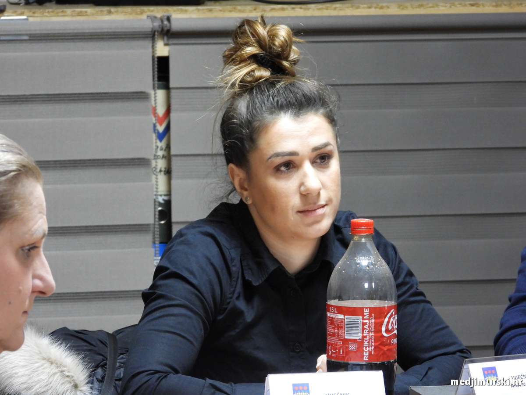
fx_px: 3875
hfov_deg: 7.8
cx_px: 263
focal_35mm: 255
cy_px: 198
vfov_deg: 5.8
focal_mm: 45.8
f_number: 4.5
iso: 800
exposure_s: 1/15
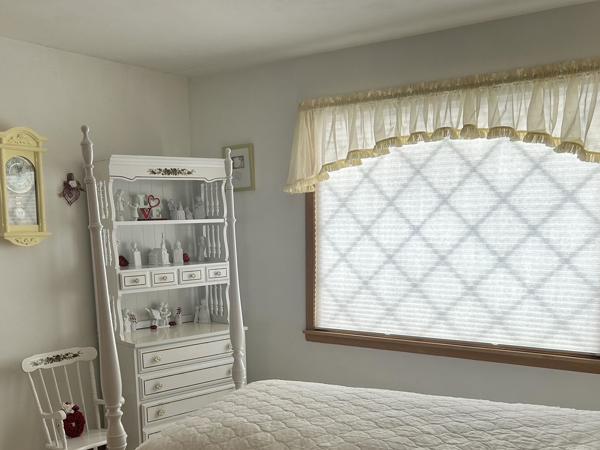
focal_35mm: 38
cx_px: 256
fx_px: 659
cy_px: 328
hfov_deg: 48.8
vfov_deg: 37.0
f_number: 1.5
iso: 50
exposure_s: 1/1645
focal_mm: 5.7
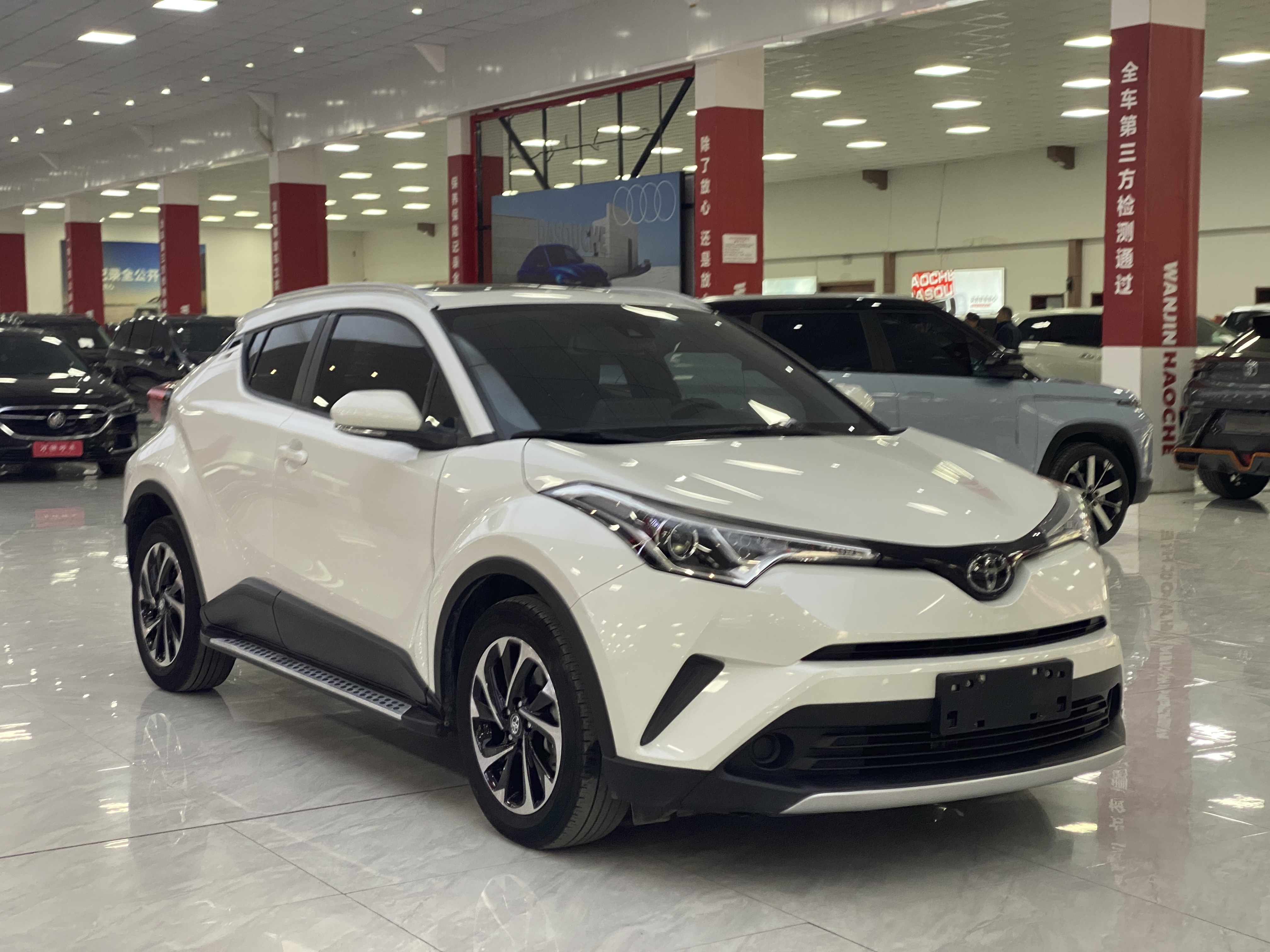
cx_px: 635
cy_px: 476
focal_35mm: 52
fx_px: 1908
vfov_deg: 28.0
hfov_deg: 36.8
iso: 125
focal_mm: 6
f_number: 2
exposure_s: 1/100
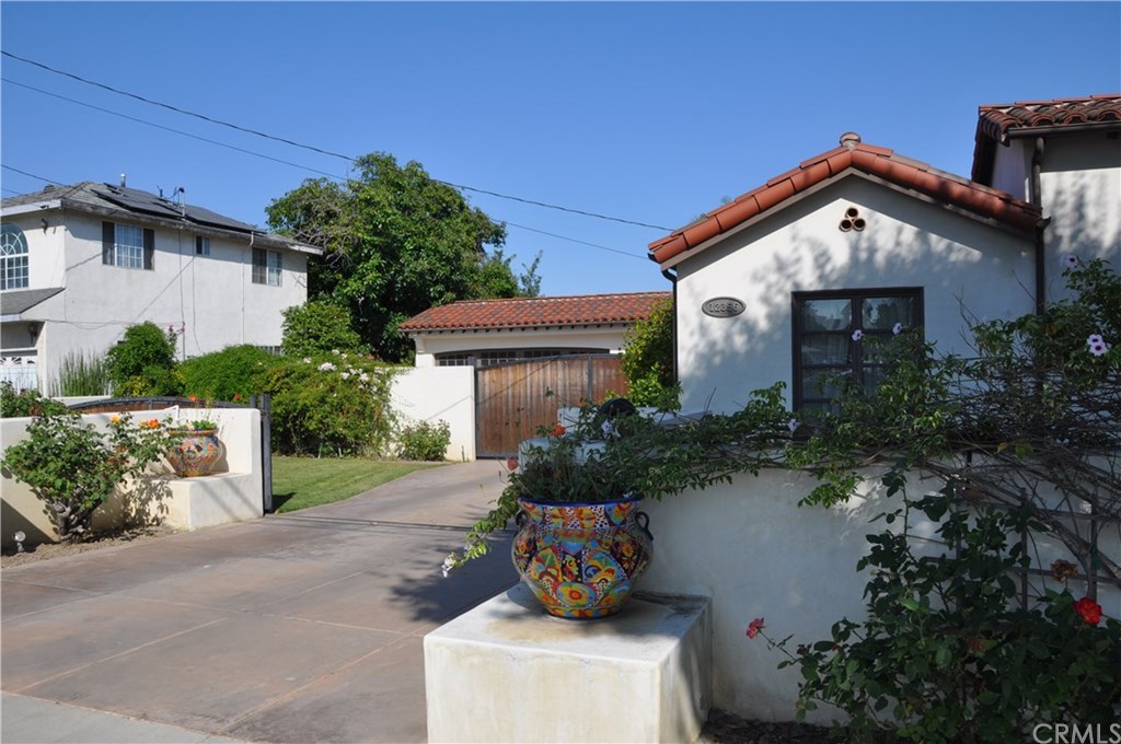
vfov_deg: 47.8
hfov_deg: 67.4
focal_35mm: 27
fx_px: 840
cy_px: 372
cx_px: 560
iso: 200
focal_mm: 18
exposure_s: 1/350
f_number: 9.5
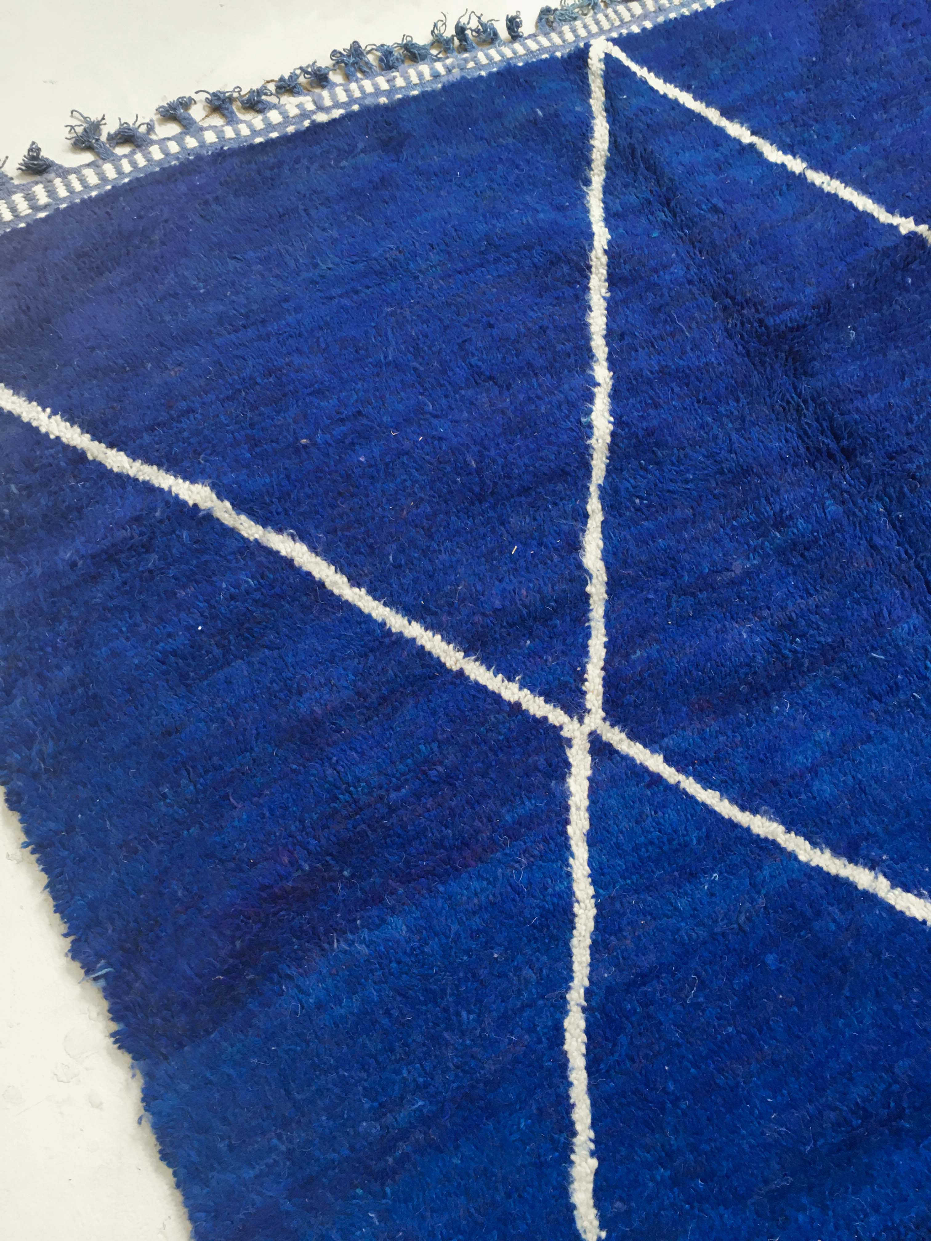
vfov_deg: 61.7
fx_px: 1040
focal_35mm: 29
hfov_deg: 48.2
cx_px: 466
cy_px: 620
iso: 100
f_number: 2.2
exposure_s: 1/35
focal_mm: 4.15
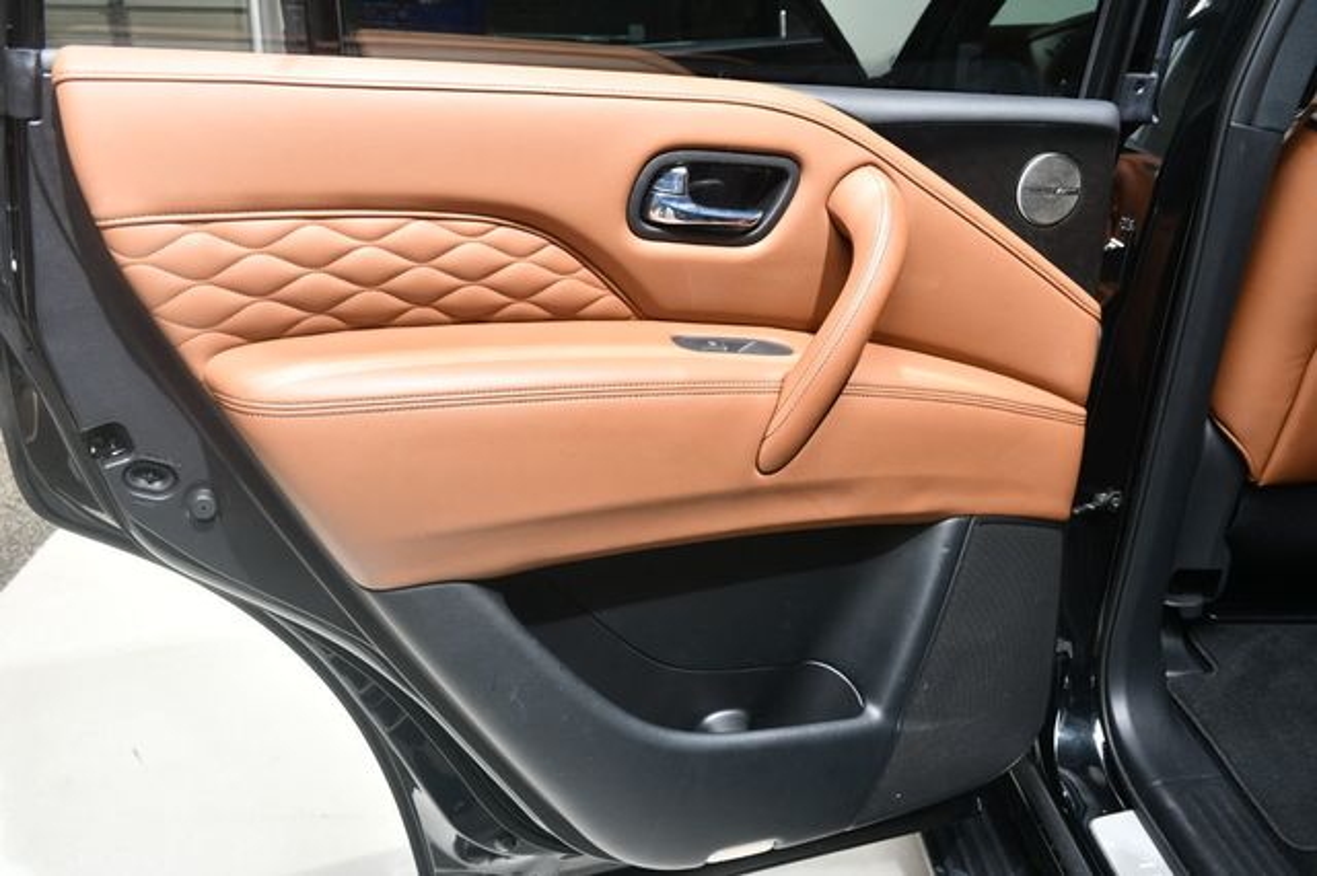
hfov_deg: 62.0
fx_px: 1097
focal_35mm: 30
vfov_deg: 43.6
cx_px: 658
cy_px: 438
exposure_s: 1/160
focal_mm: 20
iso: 100
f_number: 6.3
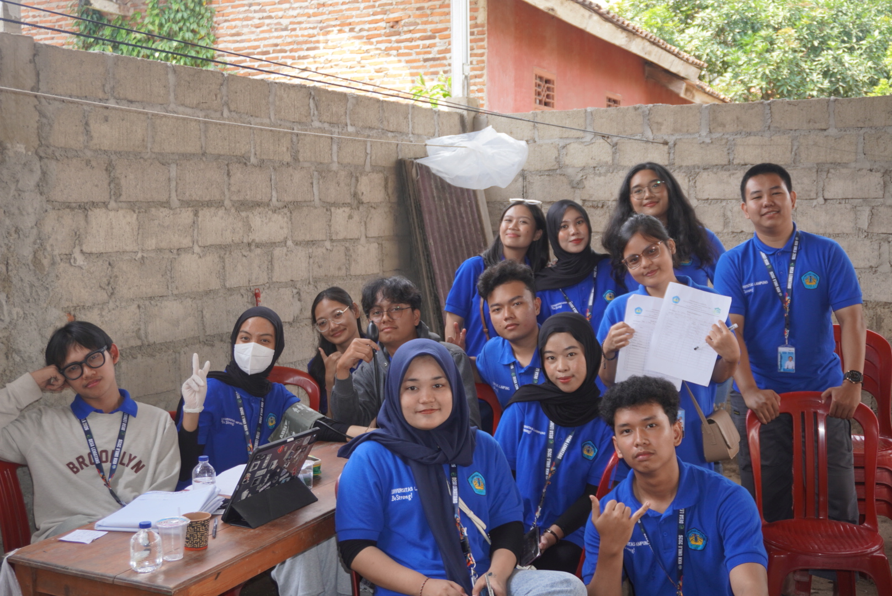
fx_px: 1041
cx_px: 446
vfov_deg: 31.9
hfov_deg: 46.4
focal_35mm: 42
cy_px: 298
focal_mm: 28
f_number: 4.5
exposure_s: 1/160
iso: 160
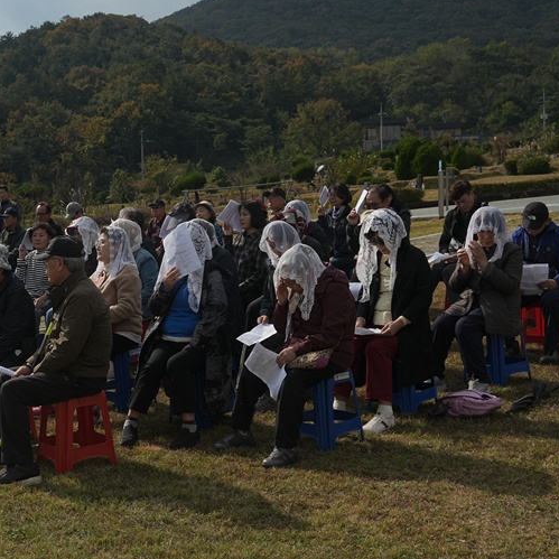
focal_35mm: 53
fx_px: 962
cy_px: 278
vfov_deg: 32.4
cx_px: 157
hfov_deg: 31.9
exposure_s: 1/500
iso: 100
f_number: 9
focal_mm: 27
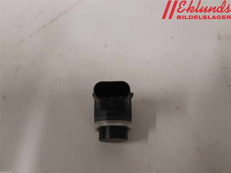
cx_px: 116
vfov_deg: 53.1
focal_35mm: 26
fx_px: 174
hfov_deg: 67.3
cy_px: 86
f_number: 1.7
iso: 200
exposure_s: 1/50
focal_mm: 3.93
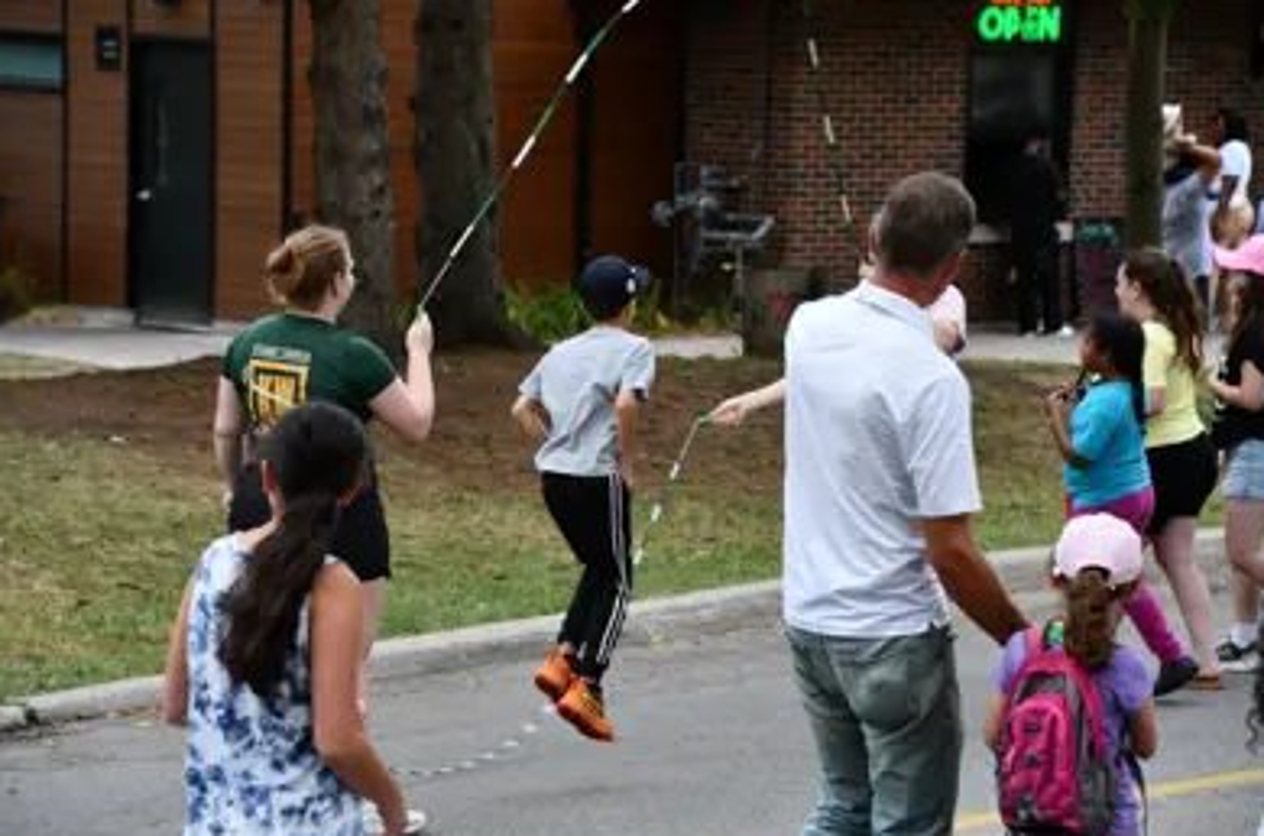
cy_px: 423
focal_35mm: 154
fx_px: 5394
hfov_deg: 13.4
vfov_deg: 8.9
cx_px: 622
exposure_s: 1/250
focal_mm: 100
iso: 200
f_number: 5.6
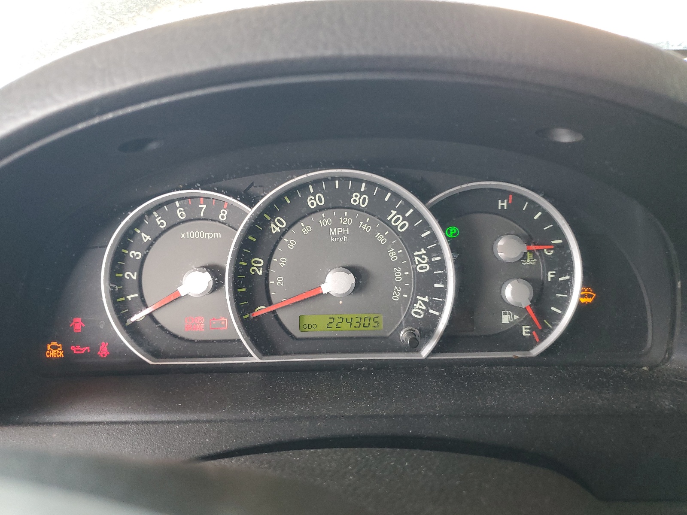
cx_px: 344
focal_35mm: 26
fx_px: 516
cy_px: 258
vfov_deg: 53.1
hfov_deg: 67.3
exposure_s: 1/60.2
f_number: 1.5
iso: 144
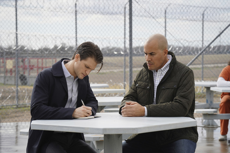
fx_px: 645
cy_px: 76
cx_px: 115
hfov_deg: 20.2
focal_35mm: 101
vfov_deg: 13.6
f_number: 7.1
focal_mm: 101
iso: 500
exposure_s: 1/1250
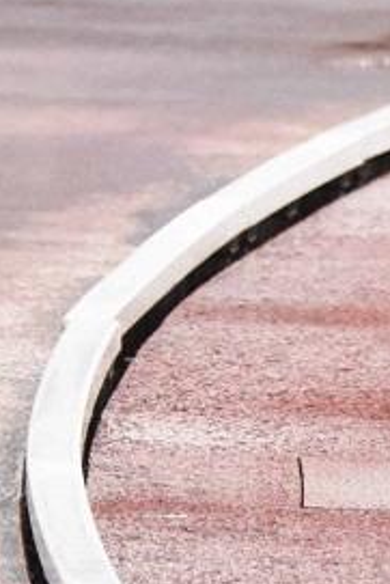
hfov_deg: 0.9
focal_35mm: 1460
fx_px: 23693
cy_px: -446
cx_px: -175
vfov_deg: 1.4
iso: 4000
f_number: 5.6
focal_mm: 220
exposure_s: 1/2000
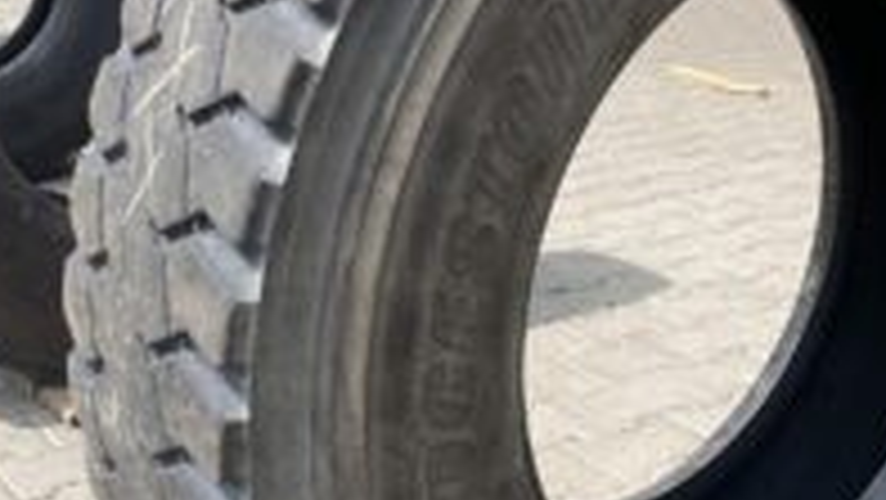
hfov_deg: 33.7
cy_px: 200
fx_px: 1457
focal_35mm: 62
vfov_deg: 19.4
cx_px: 544
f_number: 1.8
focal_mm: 4.25
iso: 32
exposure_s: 1/1701
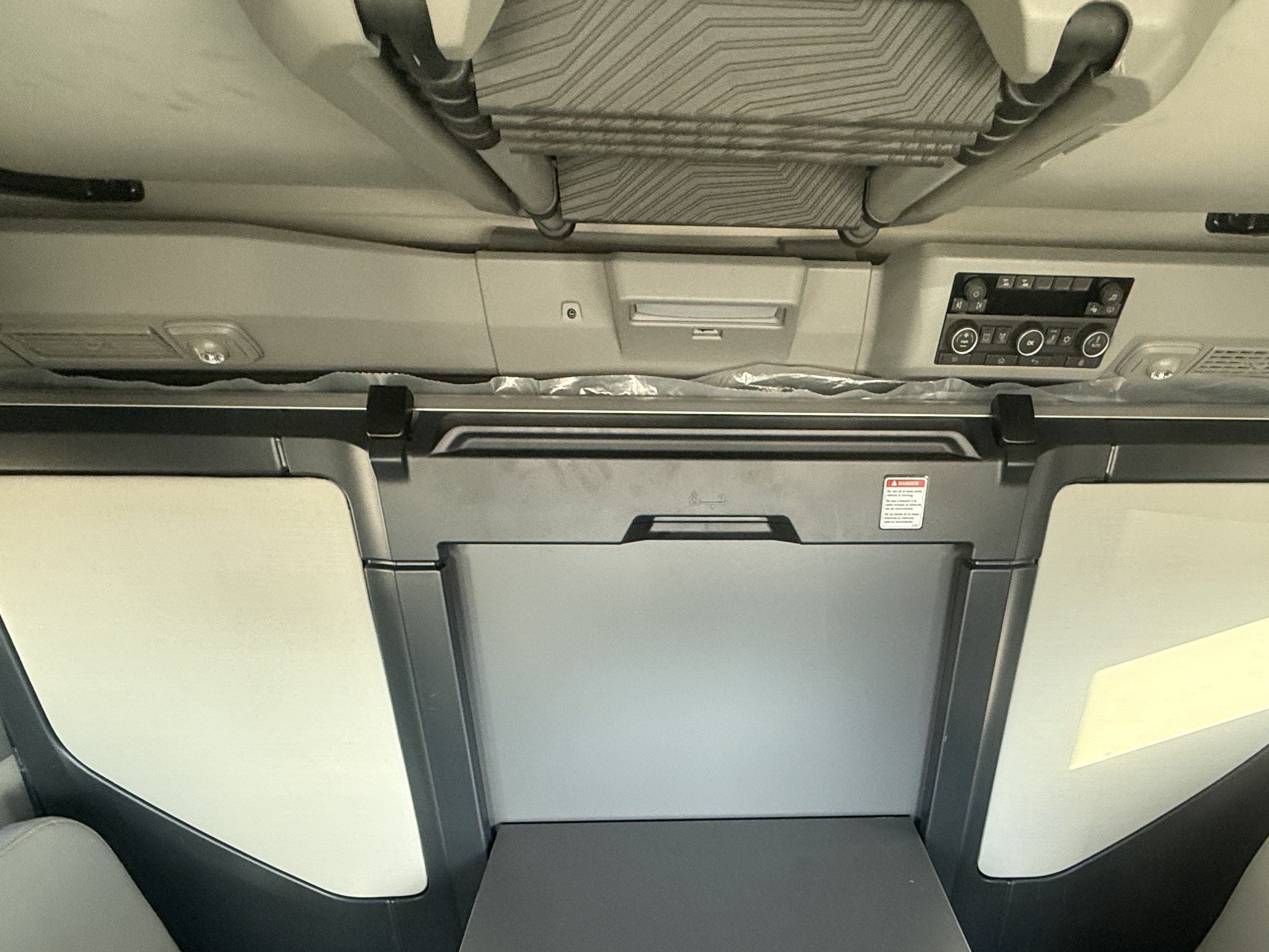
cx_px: 740
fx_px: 806
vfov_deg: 57.2
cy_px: 740
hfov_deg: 75.8
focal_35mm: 22
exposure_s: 1/60
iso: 500
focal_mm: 2.22
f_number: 2.2
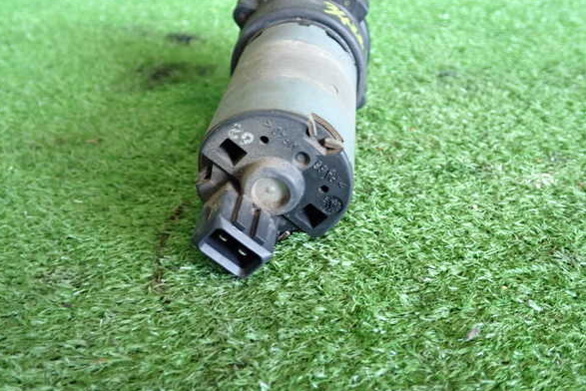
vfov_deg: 38.9
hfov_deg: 55.8
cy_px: 196
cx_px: 288
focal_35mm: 34
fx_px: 554
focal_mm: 5.79
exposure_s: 1/40
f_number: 2.4
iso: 250
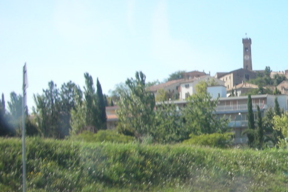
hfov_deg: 23.5
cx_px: 318
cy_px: 95
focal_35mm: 81
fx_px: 648
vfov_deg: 16.9
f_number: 3
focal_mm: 5.8
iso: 50
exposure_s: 1/288
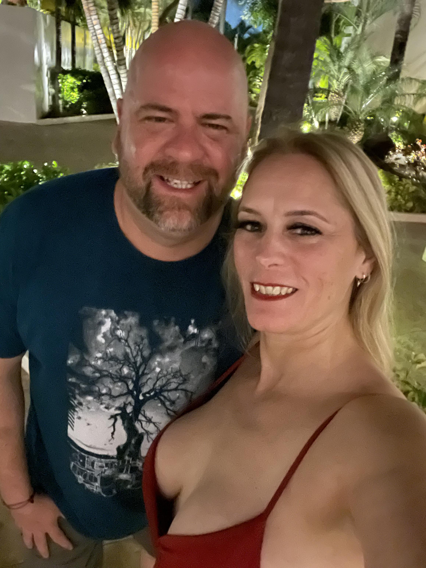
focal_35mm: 30
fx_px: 492
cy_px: 284
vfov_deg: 60.0
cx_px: 213
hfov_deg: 46.8
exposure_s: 1/7
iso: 2500
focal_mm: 2.71
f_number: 2.2
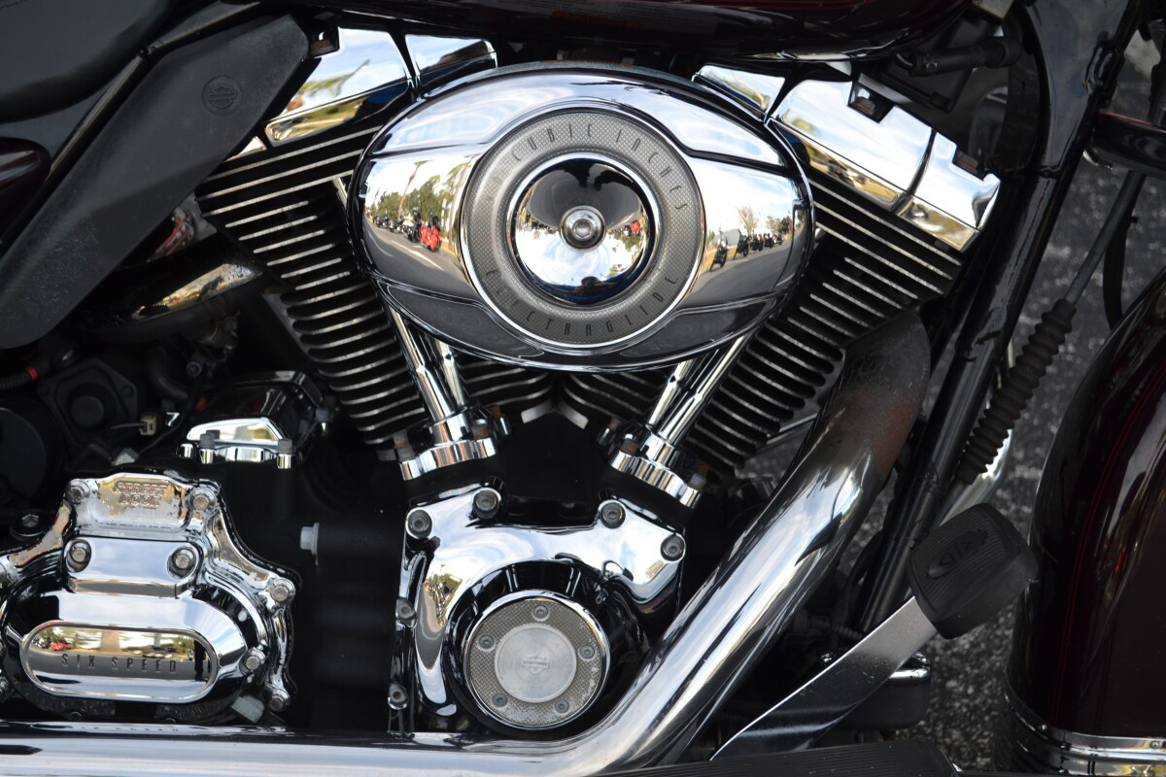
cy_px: 388
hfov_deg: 35.1
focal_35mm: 57
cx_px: 583
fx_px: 1846
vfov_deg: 23.8
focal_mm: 38
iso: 100
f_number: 5.6
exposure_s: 1/125
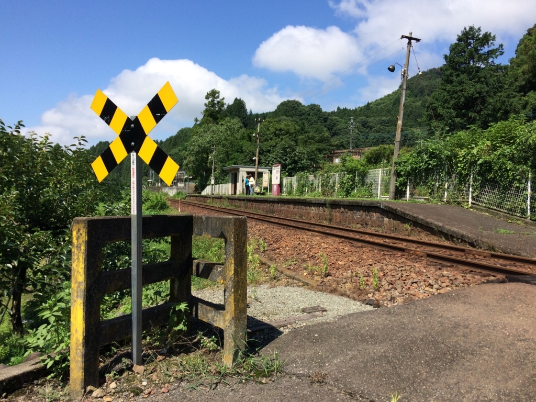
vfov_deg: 48.2
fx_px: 449
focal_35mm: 29
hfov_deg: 61.7
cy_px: 201
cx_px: 268
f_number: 2.2
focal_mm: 4.15
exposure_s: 1/2053
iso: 32
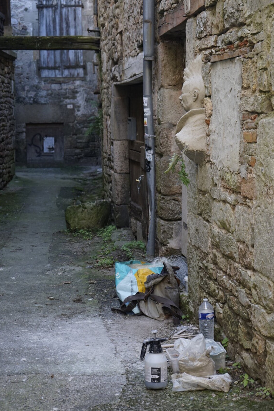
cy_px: 200
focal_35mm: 57
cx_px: 135
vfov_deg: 35.0
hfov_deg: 23.8
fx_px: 651
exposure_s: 1/160
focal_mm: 54
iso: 800
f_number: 5
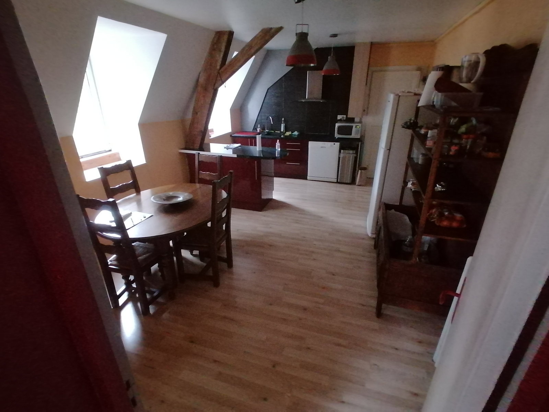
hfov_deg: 91.0
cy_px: 206
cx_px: 274
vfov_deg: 74.7
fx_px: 270
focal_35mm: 17
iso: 1000
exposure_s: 1/14.3
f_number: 2.4
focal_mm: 2.84
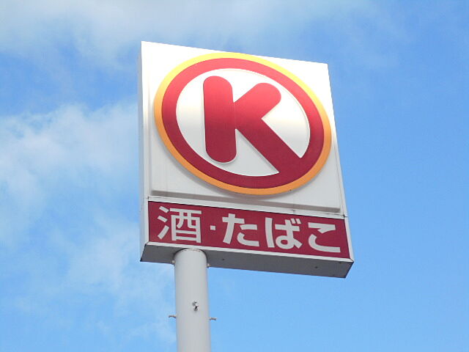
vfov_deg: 14.9
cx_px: 234
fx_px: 1341
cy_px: 176
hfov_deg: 19.8
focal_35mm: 99
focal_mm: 17.6
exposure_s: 1/250
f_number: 5.5
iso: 100
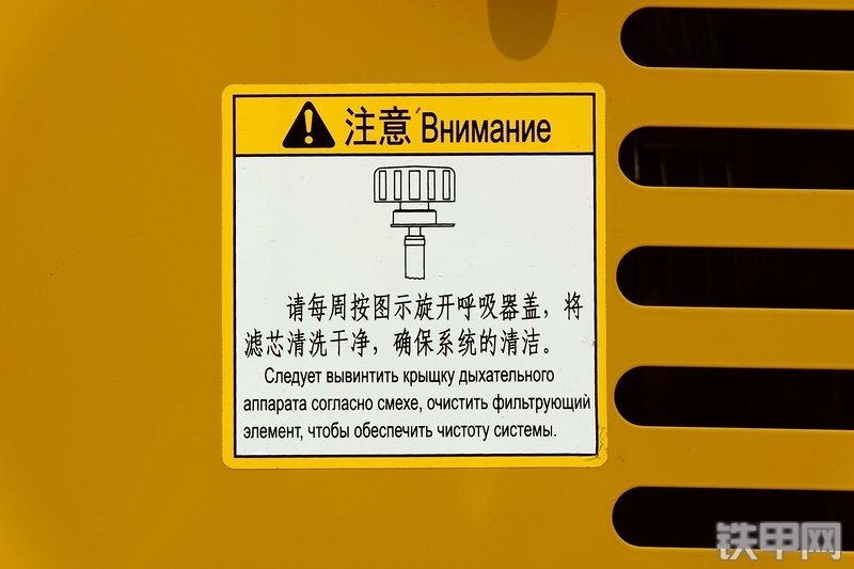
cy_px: 284
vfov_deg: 18.2
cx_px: 427
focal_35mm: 75
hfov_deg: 27.0
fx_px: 1779
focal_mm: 50
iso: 100
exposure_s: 1/680
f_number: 5.6
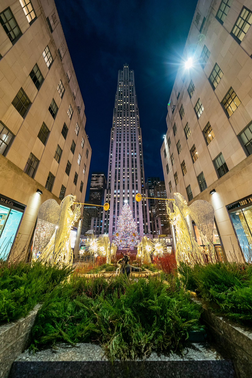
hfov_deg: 90.0
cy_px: 189
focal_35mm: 12
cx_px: 126
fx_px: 126
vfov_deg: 112.6
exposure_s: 1/25
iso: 1600
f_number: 2.8
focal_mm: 12
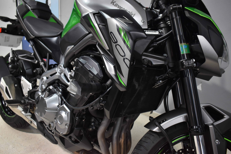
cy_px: 77
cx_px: 116
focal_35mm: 33
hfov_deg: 57.2
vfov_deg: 40.0
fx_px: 212
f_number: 3.8
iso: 800
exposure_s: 1/50
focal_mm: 22
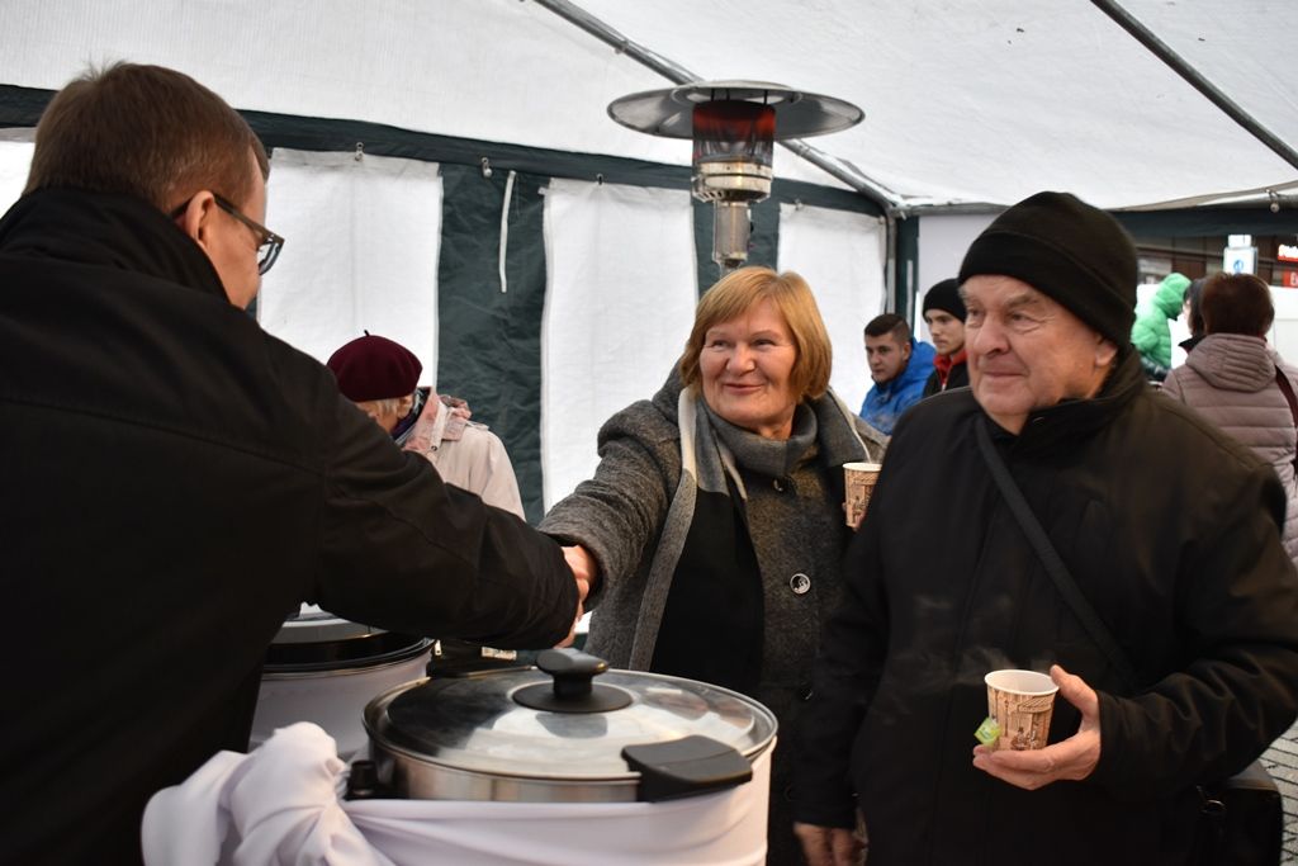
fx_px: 1460
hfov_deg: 47.9
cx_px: 649
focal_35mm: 40
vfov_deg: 33.0
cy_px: 433
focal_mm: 27
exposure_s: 1/40
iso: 320
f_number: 4
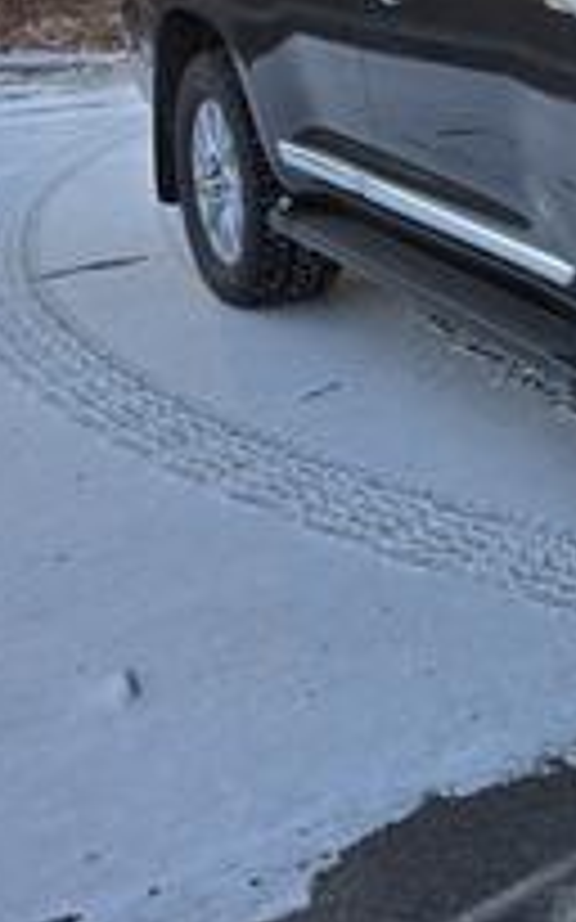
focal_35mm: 60
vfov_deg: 32.3
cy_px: 90
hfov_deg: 18.2
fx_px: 1508
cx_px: 958
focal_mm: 6.3
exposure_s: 1/114
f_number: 1.7
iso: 12
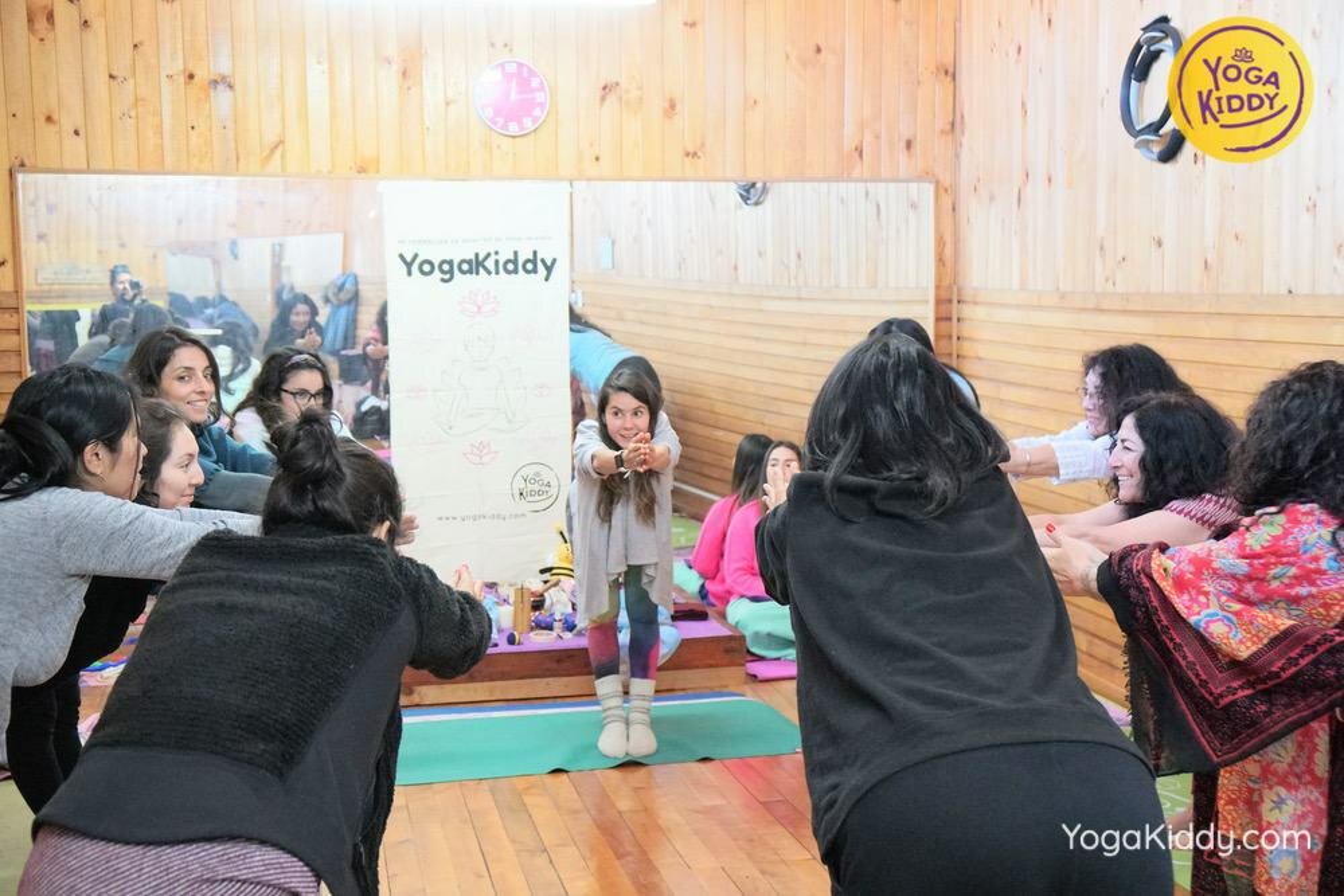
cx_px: 672
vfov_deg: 28.1
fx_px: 1792
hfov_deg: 41.1
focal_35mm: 48
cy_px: 448
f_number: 4
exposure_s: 1/160
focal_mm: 32
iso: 4000
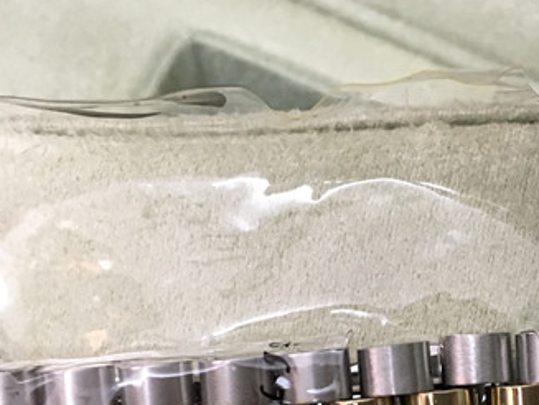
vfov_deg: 23.0
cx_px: 396
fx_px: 966
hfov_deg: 30.7
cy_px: 381
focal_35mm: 62
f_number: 2.2
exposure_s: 1/17
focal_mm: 4.15
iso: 200
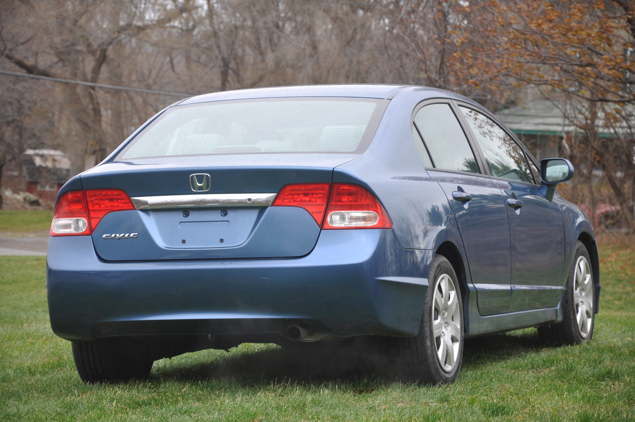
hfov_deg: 13.1
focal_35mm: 158
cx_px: 318
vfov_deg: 8.7
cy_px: 211
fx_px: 2775
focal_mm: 105
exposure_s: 1/25
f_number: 5.6
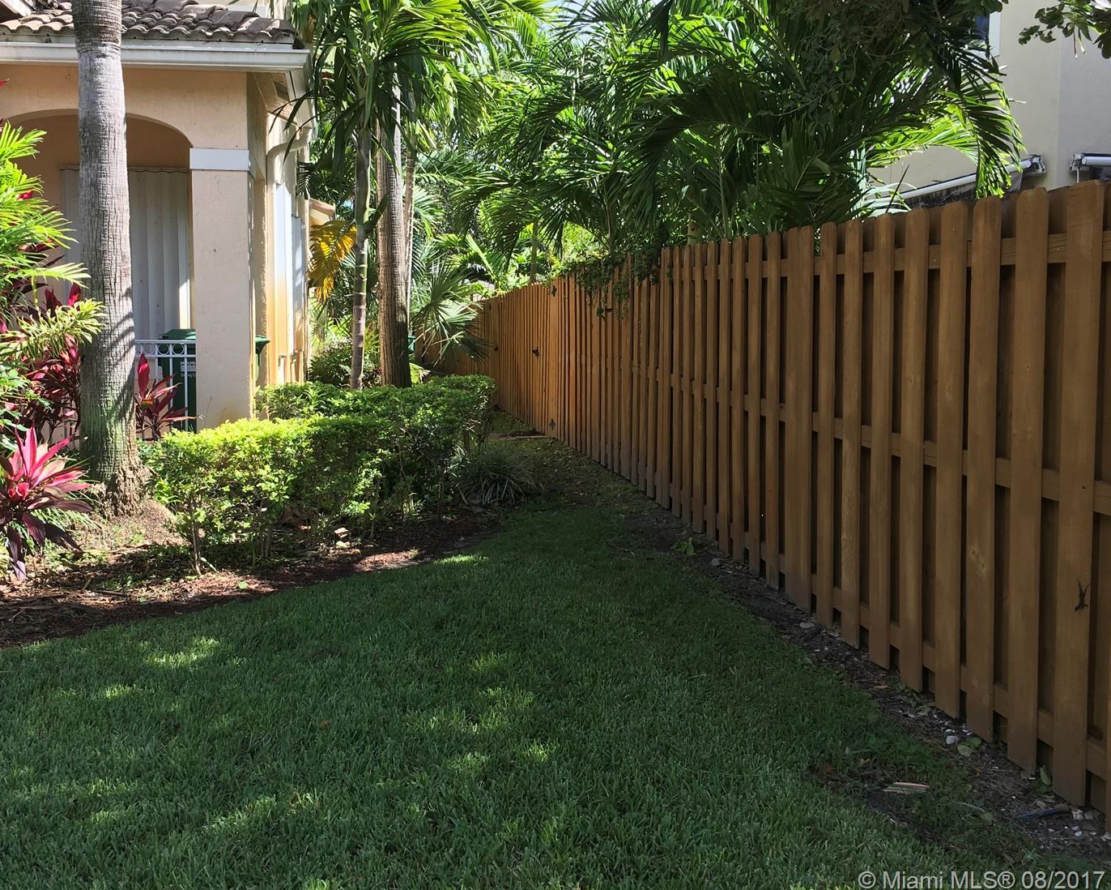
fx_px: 1085
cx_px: 474
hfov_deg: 54.0
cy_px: 411
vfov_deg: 44.5
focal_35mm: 33
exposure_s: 1/364
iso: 25
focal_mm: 4.15
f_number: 2.2
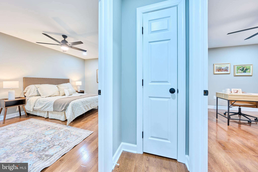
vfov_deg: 90.0
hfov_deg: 112.6
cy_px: 86
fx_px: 86
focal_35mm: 12
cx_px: 129
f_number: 8
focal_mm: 12
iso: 200
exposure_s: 1/25
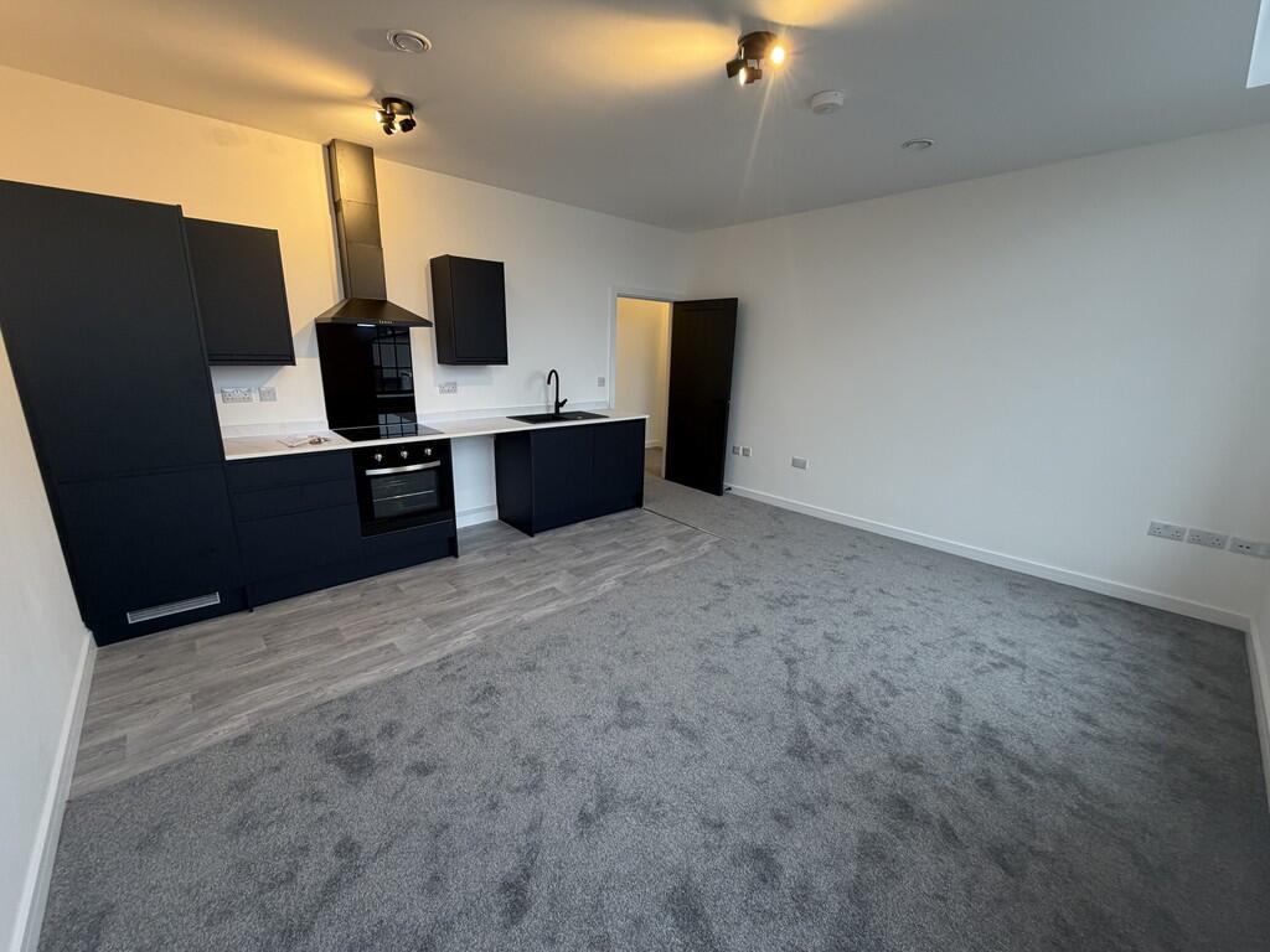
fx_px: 514
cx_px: 635
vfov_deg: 85.7
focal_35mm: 14
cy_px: 476
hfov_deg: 102.1
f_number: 2.2
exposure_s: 1/50
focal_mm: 2.22
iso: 160
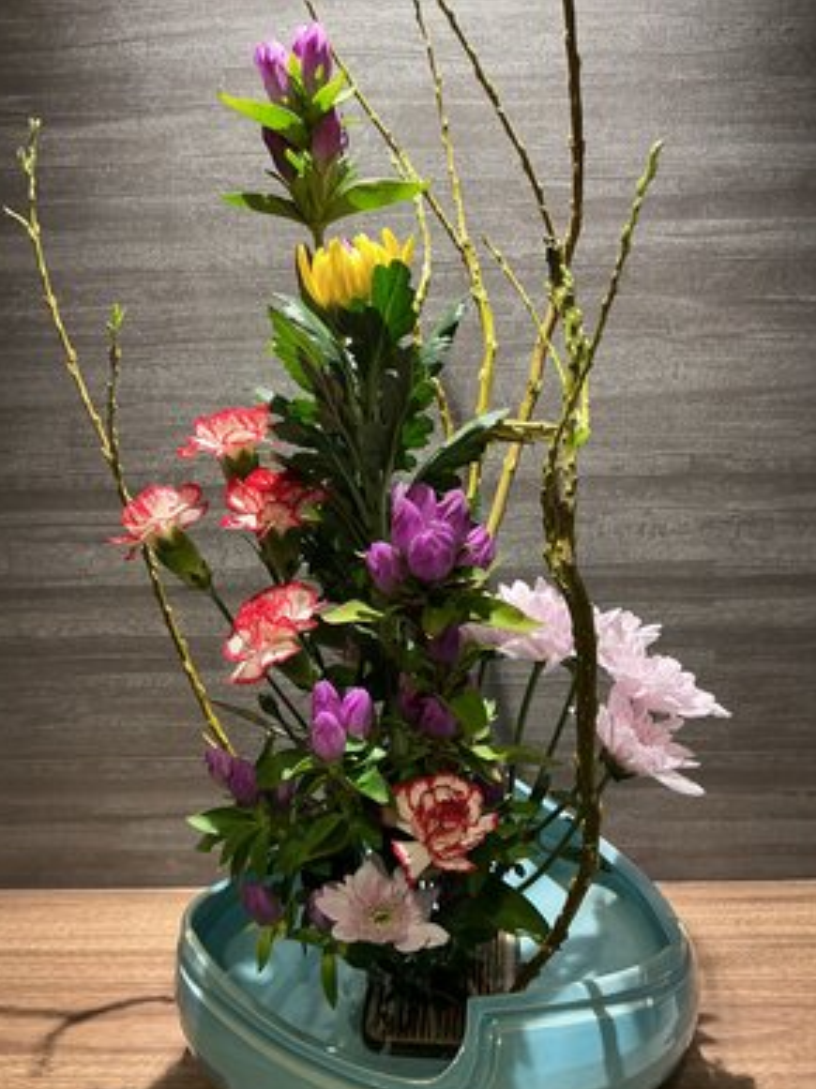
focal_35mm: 30
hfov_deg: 46.8
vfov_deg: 60.0
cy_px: 560
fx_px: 943
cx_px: 408
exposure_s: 1/50
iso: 100
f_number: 1.8
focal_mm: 3
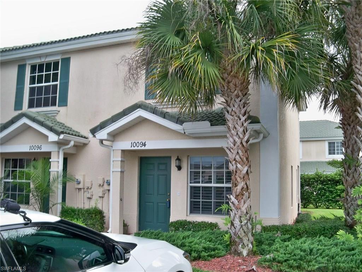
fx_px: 366
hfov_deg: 52.6
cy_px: 136
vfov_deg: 40.7
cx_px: 181
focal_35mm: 35
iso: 64
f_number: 3.5
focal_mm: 6.2
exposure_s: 1/80
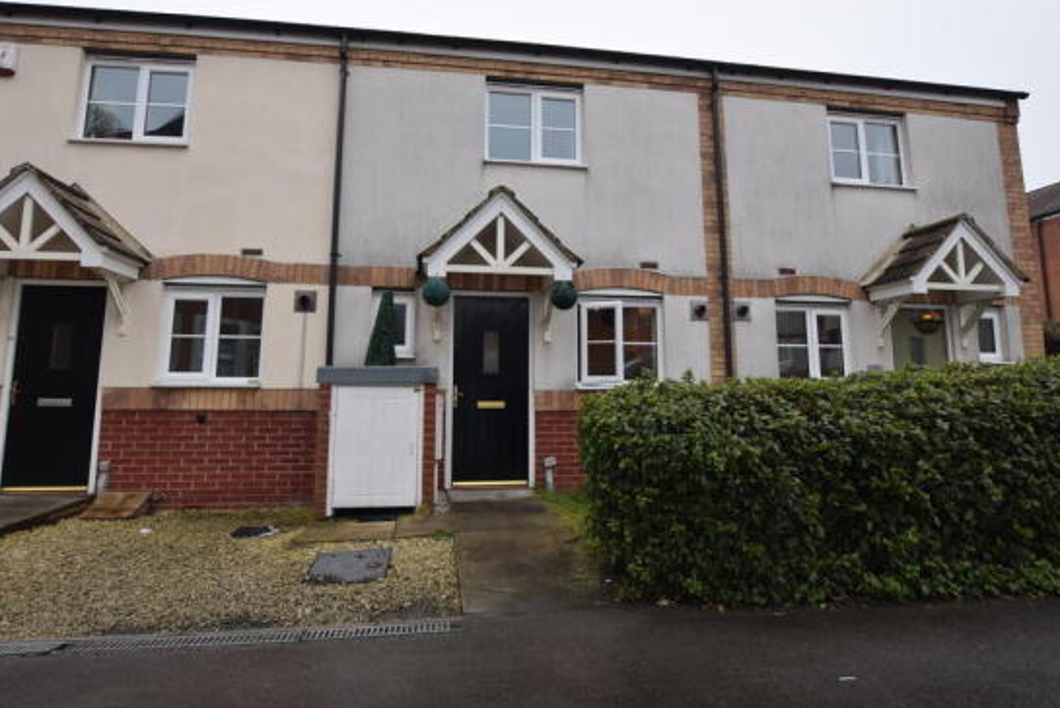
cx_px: 508
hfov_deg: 89.9
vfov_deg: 67.1
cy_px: 304
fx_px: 530
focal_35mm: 18
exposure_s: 1/250
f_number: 8
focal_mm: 10
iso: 400
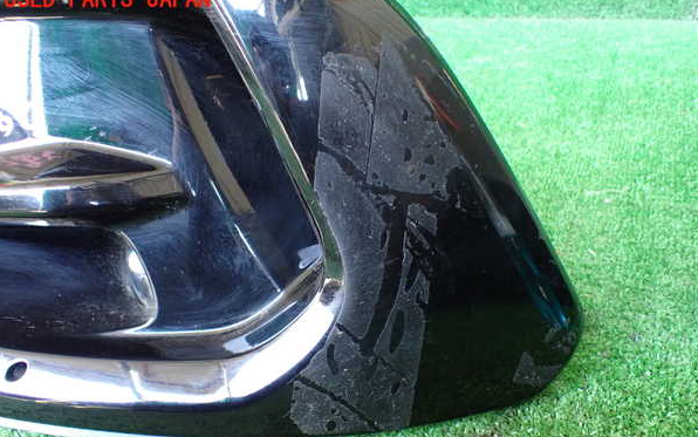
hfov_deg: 59.6
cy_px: 248
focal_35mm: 32
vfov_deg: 39.4
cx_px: 349
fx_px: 609
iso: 800
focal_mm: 5.4
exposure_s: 1/80
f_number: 2.3
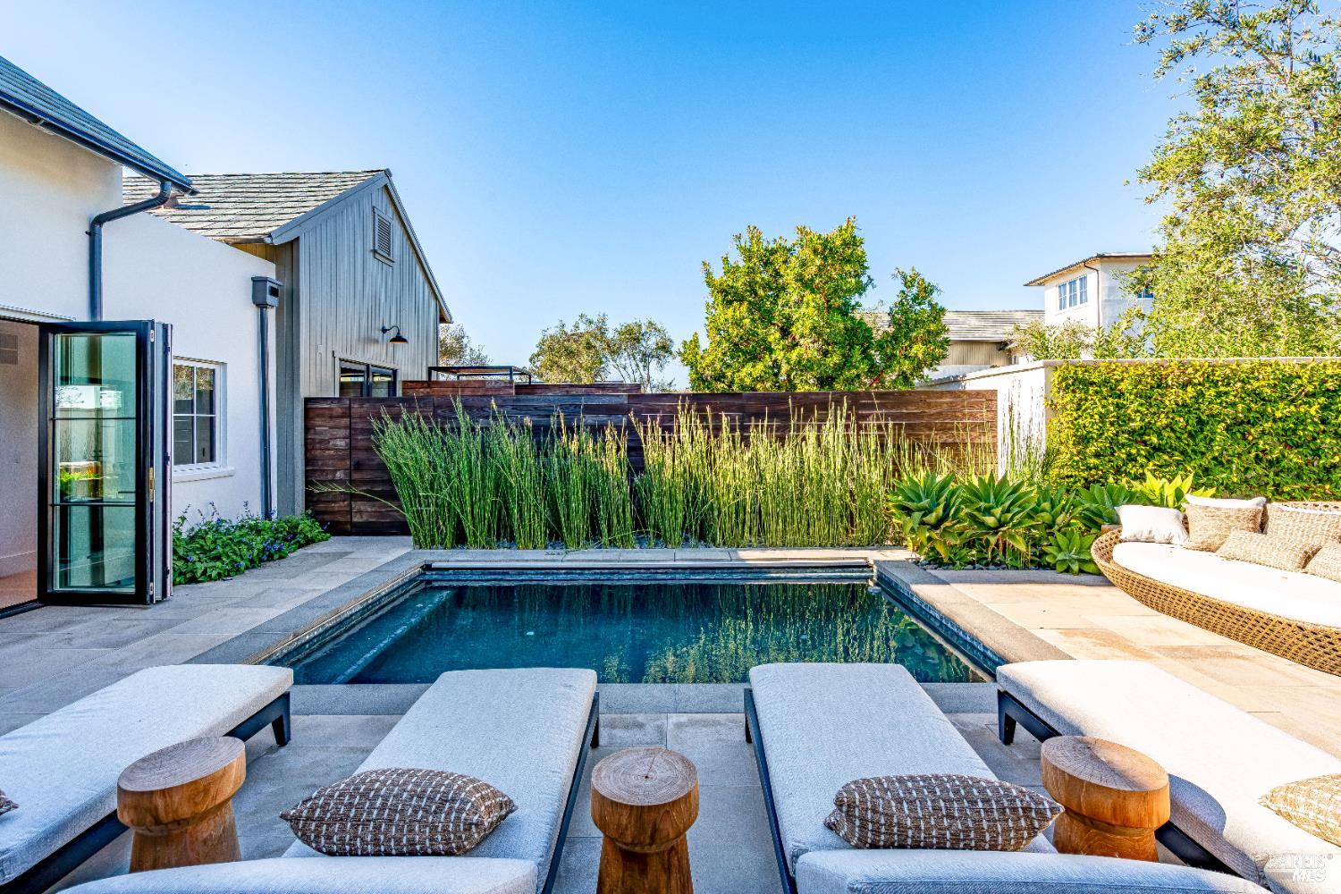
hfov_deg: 96.7
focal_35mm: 16
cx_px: 670
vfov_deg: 73.7
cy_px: 447
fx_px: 596
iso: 400
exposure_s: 1/200
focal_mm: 16
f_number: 11
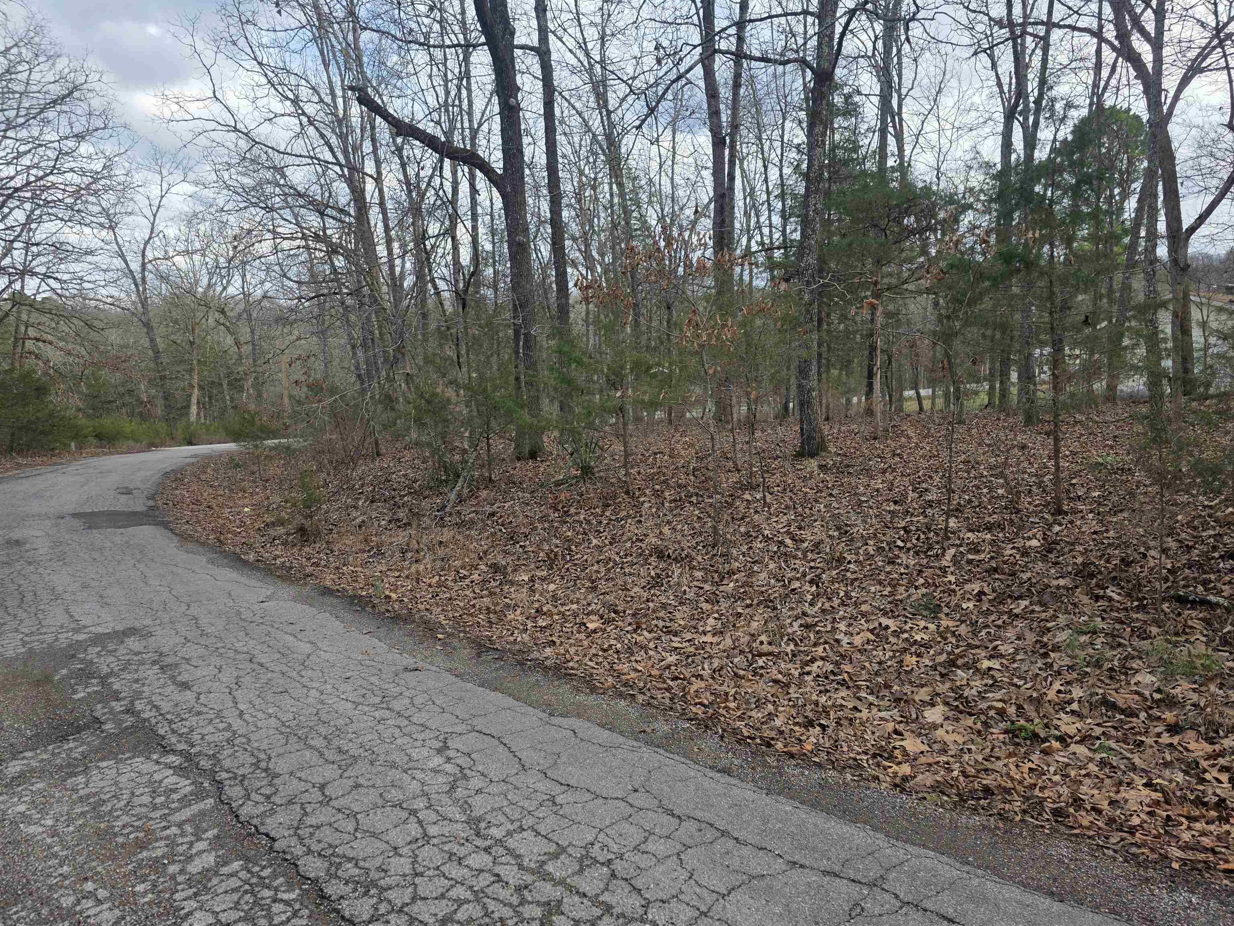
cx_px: 617
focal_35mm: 23
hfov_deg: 73.9
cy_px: 463
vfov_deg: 58.9
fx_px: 820
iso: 80
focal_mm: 6.3
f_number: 1.7
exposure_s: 1/1212
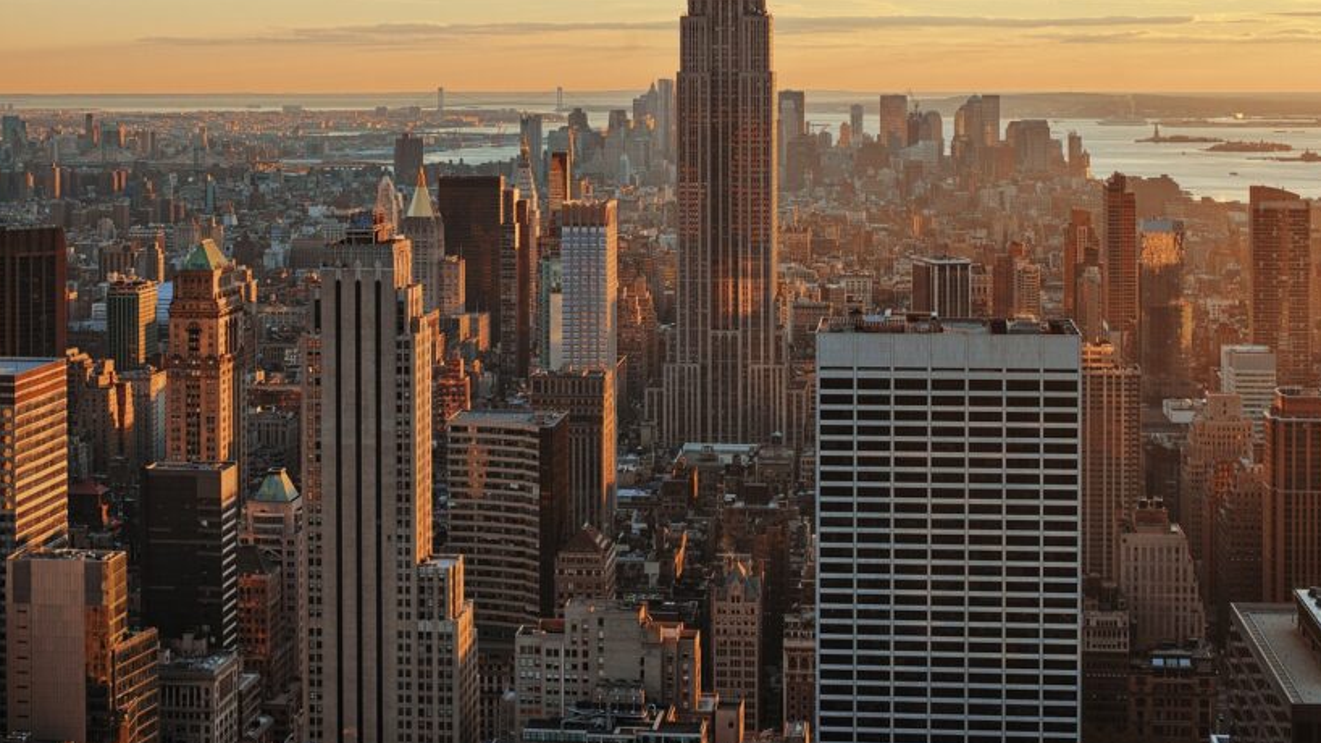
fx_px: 2066
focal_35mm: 59
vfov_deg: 20.3
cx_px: 672
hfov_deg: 35.4
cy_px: 208
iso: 100
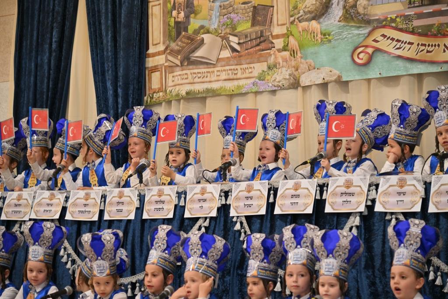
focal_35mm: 120
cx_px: 224
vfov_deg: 11.4
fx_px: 1493
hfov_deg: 17.1
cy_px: 150
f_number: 4
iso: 640
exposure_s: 1/250
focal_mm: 120
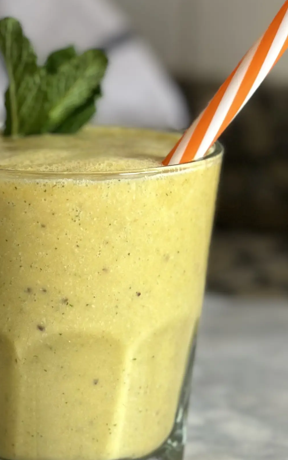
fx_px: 1607
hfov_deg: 10.2
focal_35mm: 128
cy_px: 67
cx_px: 47
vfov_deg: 16.2
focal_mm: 6.86
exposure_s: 1/121
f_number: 1.78
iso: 80
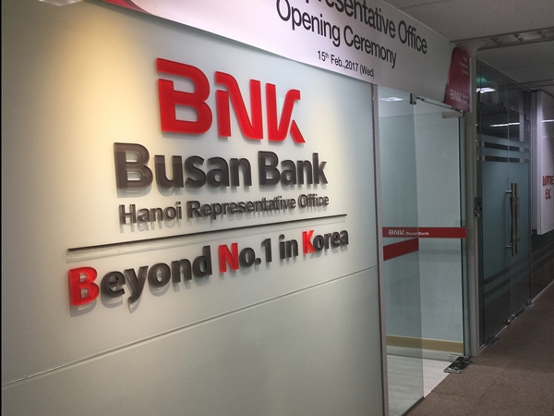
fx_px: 464
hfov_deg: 61.7
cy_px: 208
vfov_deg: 48.2
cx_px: 277
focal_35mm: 29
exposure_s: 1/33
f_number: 2.2
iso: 64
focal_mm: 4.15
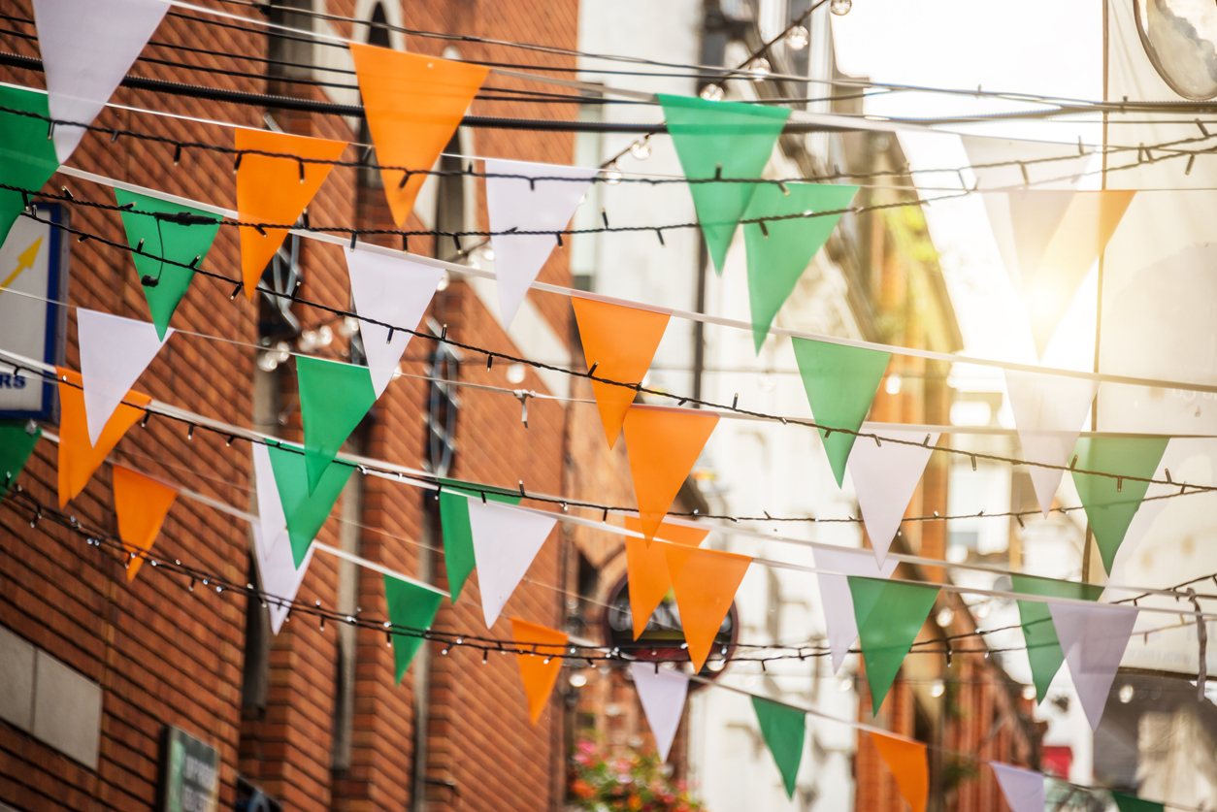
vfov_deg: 5.5
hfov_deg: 8.2
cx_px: 608
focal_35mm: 250
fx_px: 8454
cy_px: 406
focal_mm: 250
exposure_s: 1/250
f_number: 5.6
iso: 450
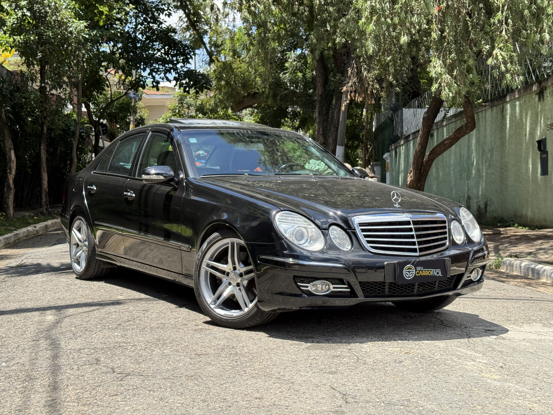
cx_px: 276
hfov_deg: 39.7
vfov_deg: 30.3
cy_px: 208
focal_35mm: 48
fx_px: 767
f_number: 1.78
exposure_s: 1/1715
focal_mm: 6.76
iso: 80
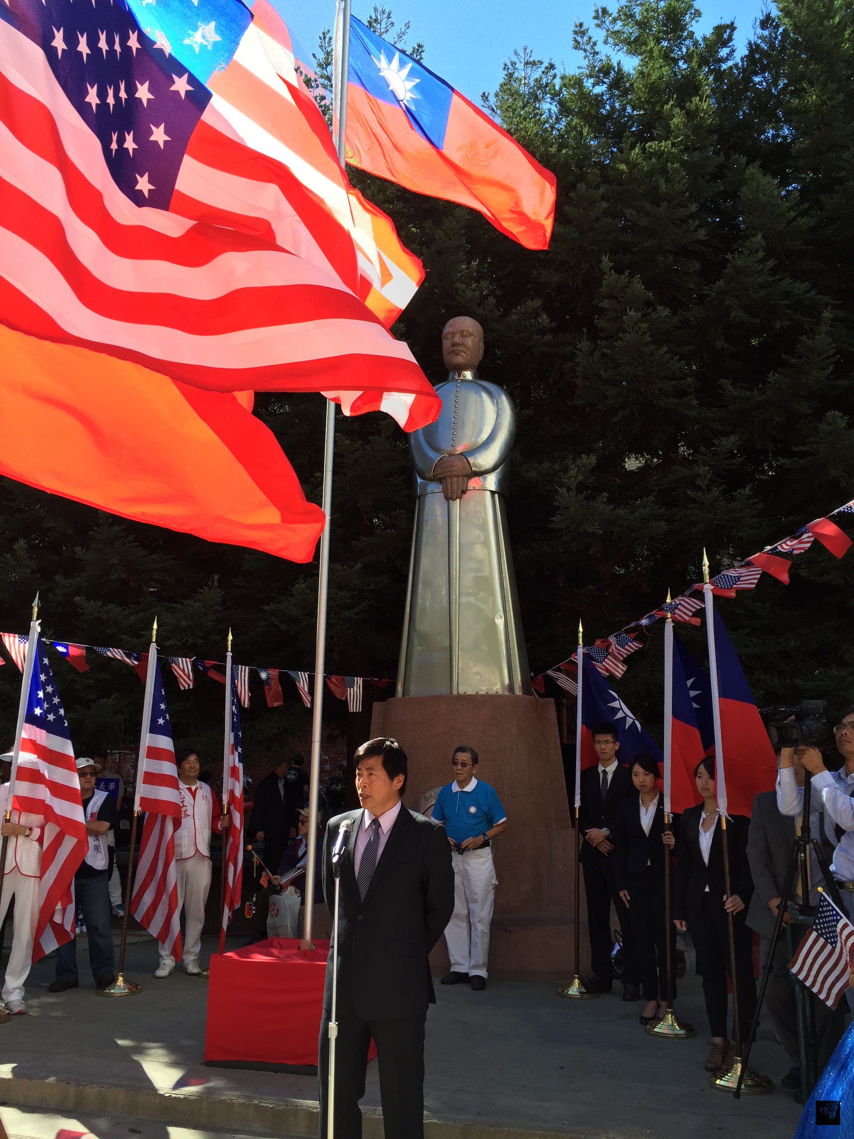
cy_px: 570
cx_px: 427
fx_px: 954
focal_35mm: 29
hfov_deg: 48.2
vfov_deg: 61.7
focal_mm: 4.15
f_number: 2.2
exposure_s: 1/599
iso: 32
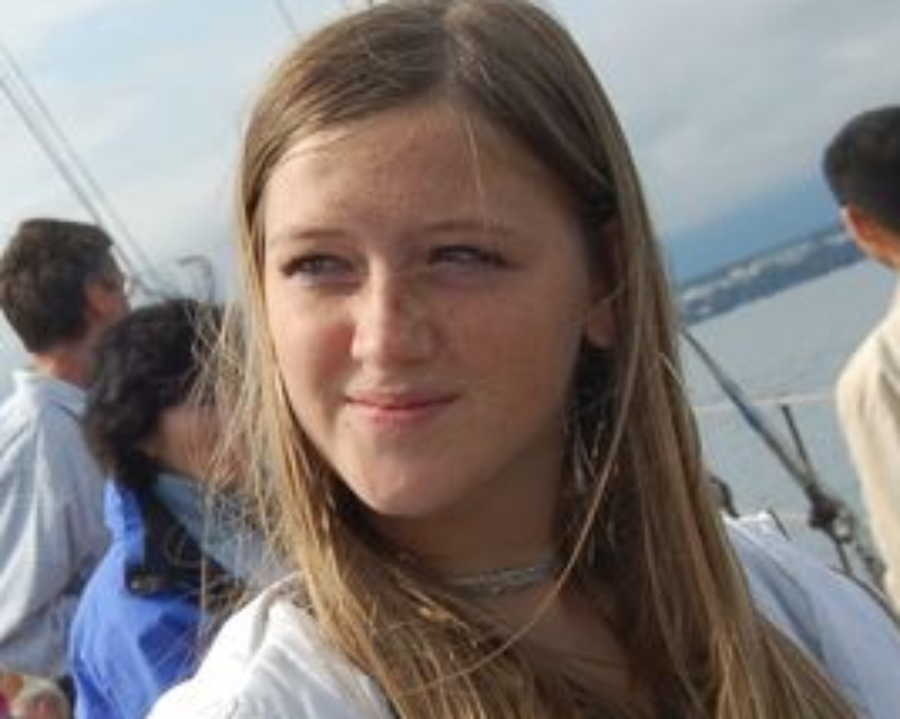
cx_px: 212
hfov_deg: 17.5
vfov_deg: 14.1
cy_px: 437
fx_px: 2901
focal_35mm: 109
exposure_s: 1/320
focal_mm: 26
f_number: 10
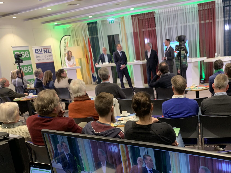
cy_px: 130
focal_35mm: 40
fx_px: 267
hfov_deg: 45.8
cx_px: 162
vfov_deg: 35.2
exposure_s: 1/50
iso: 250
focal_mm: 4.25
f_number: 1.8
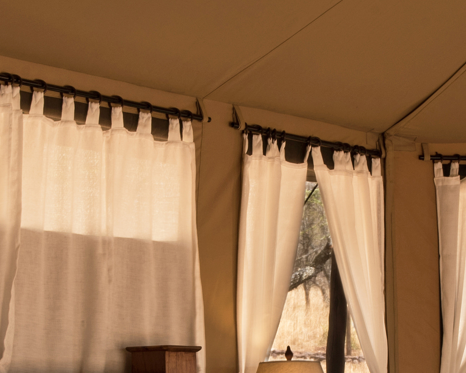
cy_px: 352
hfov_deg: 18.6
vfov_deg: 14.8
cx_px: 265
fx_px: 1421
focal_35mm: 103
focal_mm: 24
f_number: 14
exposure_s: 1/10
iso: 100
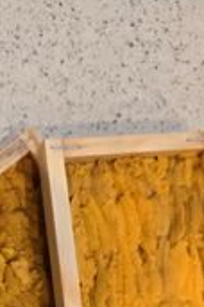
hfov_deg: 23.4
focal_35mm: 56
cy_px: 336
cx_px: 11
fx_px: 476
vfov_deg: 31.7
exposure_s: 1/100
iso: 200
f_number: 1.8
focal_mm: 5.4
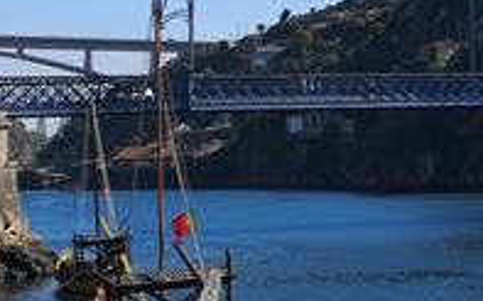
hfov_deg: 17.7
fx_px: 1527
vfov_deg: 10.6
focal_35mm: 116
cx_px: 424
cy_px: -232
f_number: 1.8
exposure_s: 1/2755
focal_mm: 3.95
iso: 50
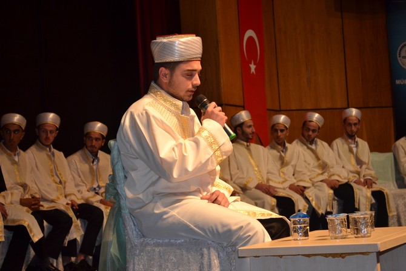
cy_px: 136
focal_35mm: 82
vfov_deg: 16.6
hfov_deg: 24.6
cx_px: 203
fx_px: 931
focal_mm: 55
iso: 400
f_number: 5.6
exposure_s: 1/60
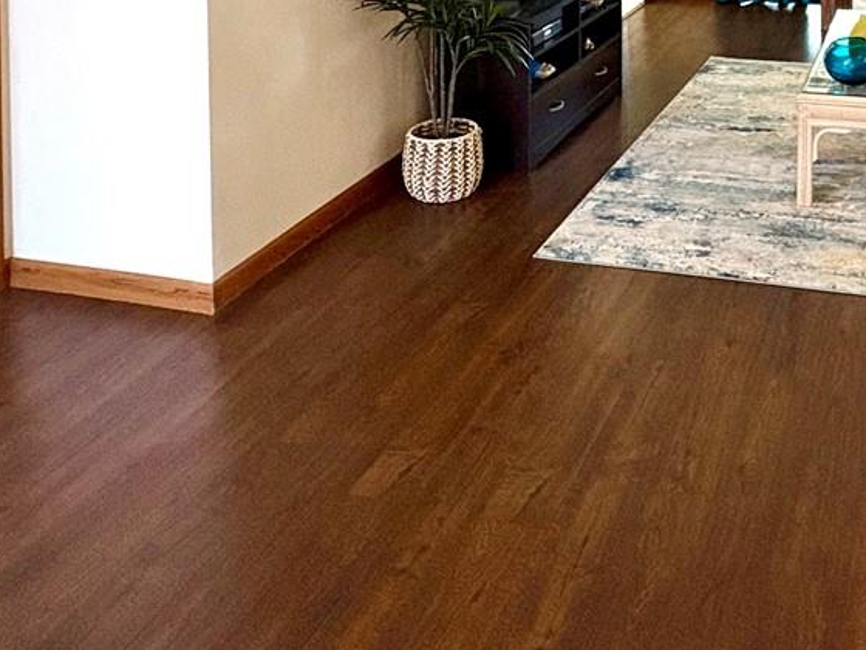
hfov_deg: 43.8
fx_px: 1001
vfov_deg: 29.0
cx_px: 733
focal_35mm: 40
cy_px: -200
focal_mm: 2.22
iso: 320
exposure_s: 1/60
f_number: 2.2
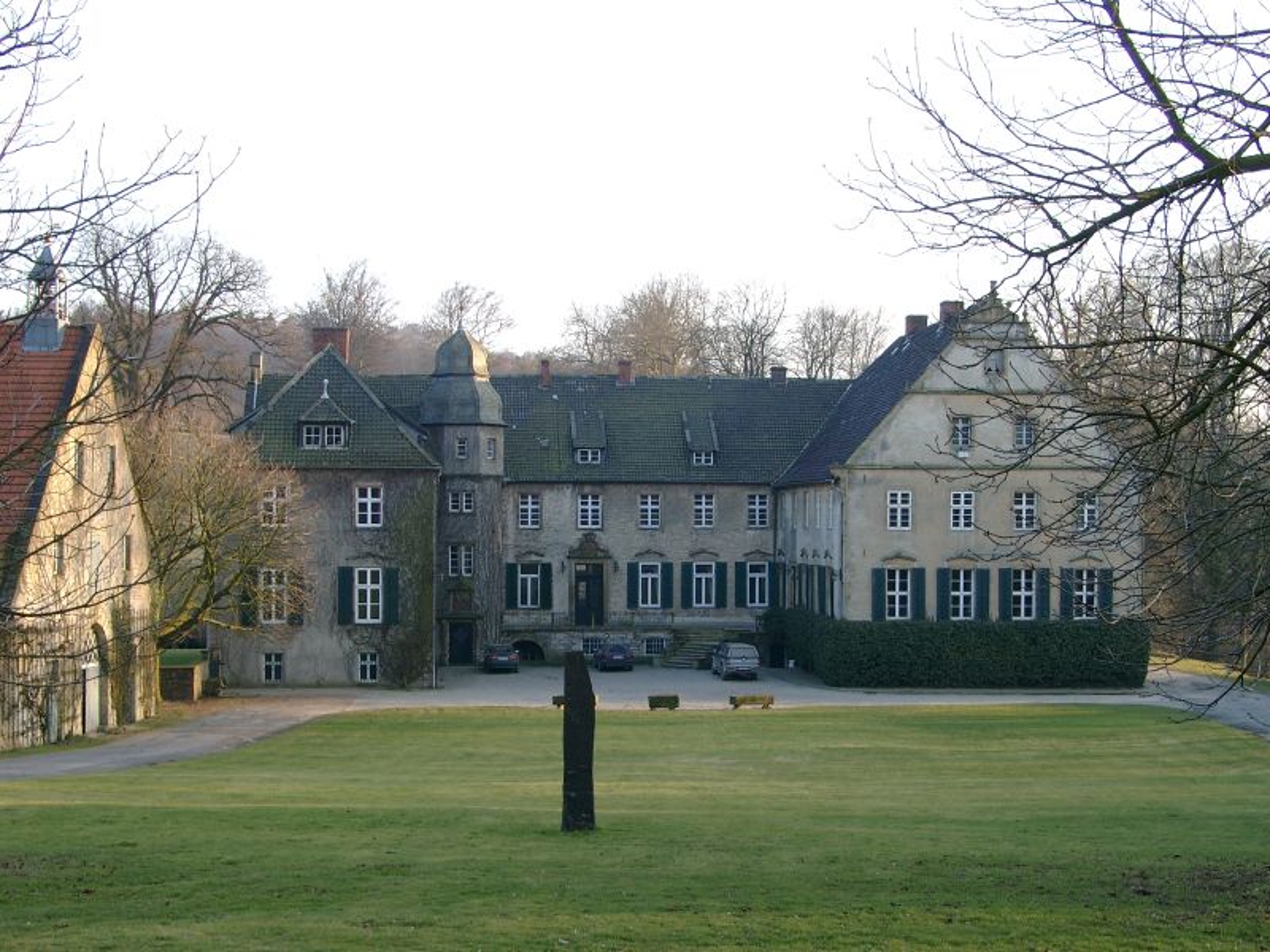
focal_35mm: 53
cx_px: 635
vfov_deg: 27.5
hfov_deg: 36.2
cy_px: 476
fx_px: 1944
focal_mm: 11.05
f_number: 4
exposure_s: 1/73.6
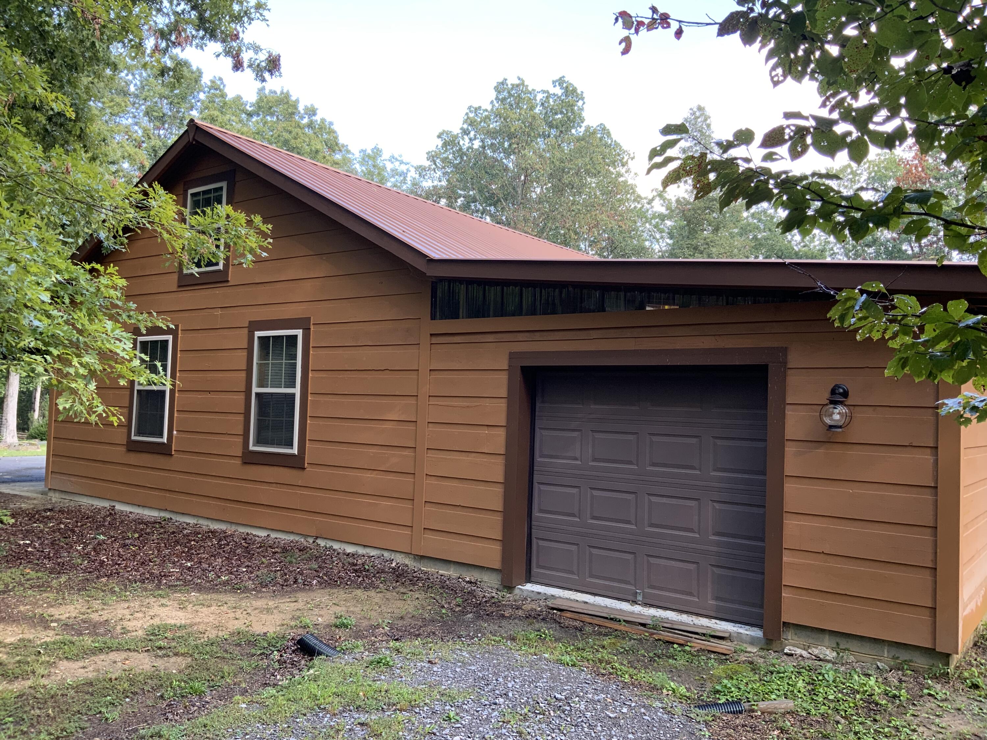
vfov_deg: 48.2
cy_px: 370
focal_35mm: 29
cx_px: 494
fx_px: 827
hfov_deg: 61.7
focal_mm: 3
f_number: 1.8
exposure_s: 1/122
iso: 32
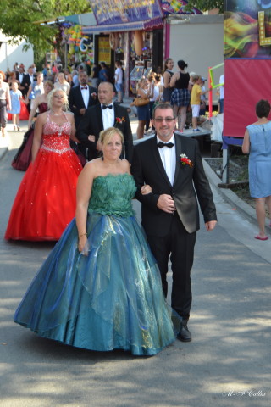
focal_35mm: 82
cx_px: 136
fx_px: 931
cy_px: 204
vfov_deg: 24.6
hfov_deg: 16.6
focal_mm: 55
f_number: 5.6
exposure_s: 1/125
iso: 180
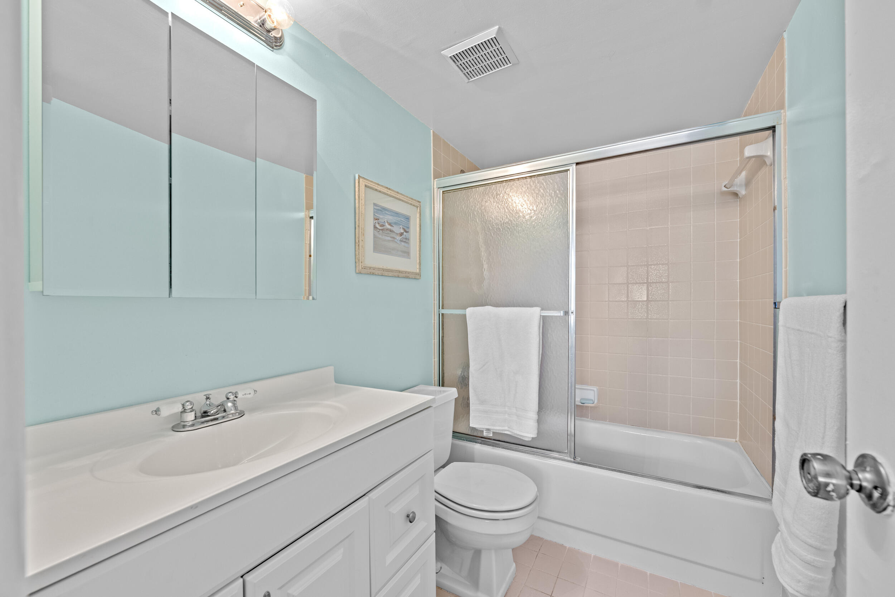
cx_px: 448
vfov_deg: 81.2
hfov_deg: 104.3
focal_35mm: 14
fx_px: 348
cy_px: 298
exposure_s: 1/5
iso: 500
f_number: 8
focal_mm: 14
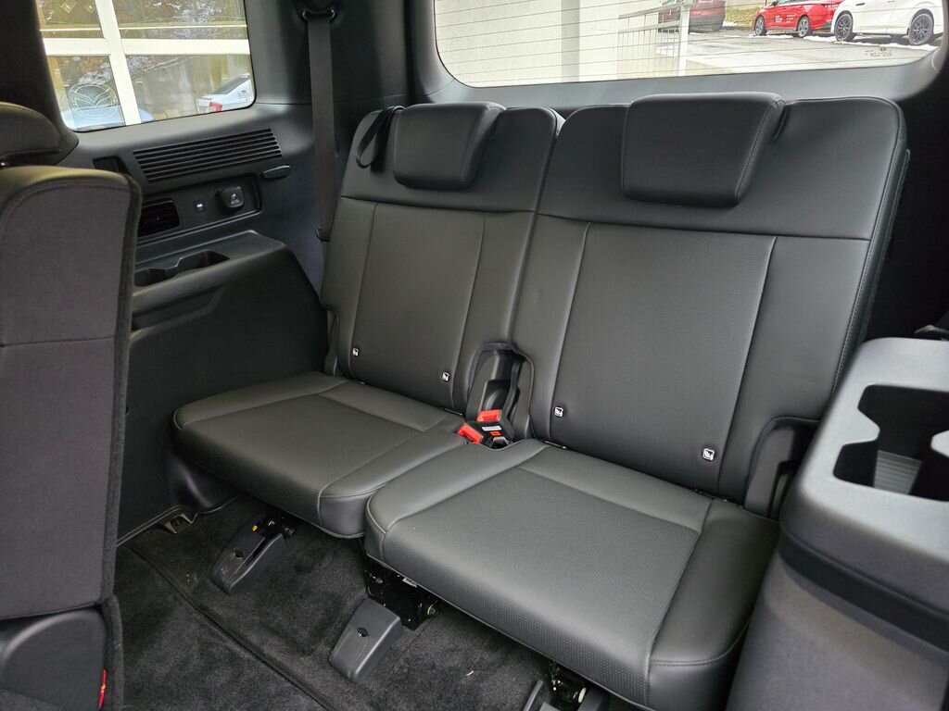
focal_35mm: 23
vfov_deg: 58.9
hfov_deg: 73.9
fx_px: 631
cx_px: 474
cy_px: 356
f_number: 1.7
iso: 1600
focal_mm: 6.3
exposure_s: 1/50
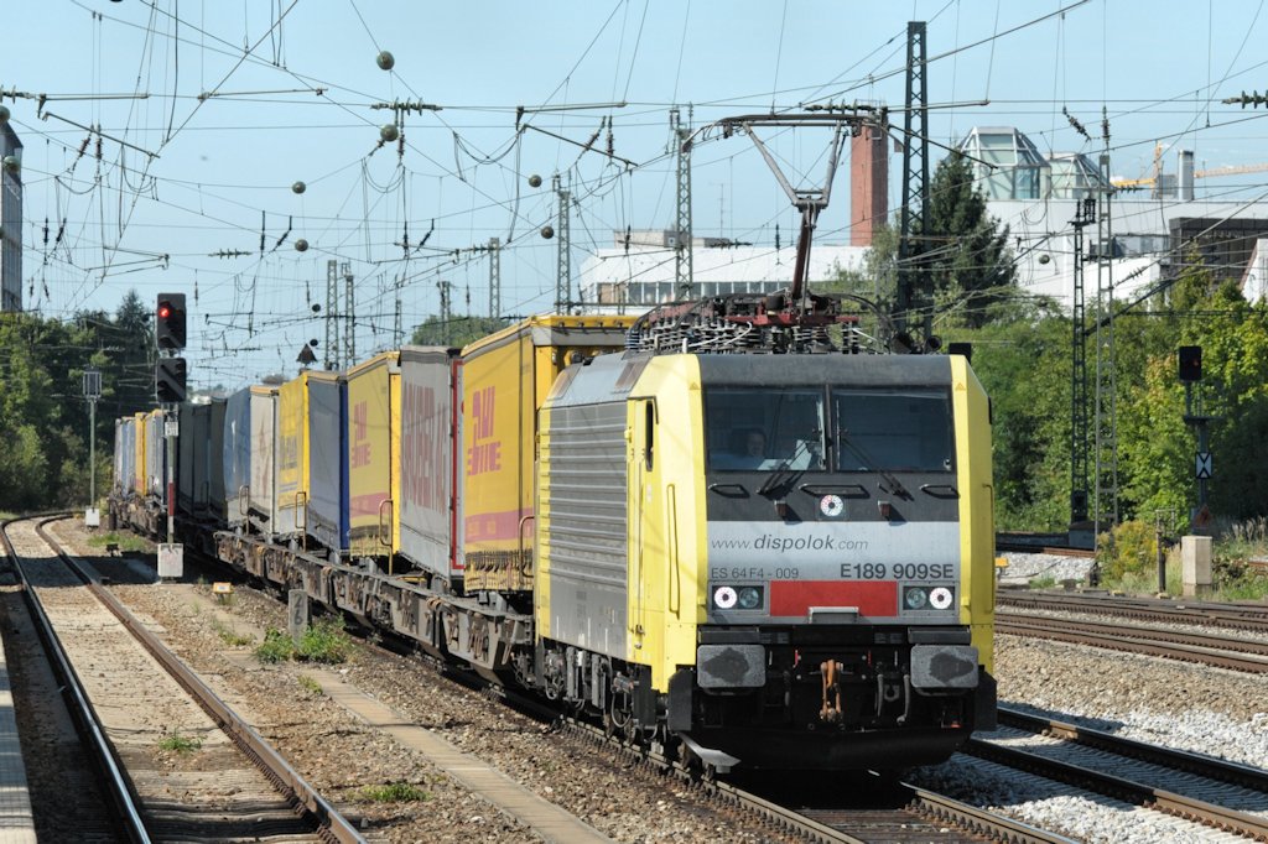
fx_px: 7394
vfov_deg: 6.5
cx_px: 634
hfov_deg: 9.8
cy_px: 422
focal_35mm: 210
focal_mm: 140
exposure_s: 1/500
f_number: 9
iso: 320
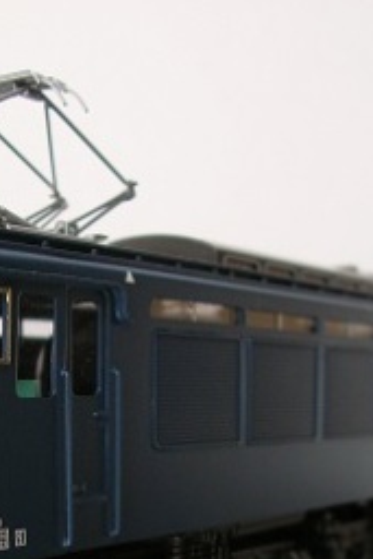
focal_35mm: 71
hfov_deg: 19.1
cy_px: 405
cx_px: 120
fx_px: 1102
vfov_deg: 28.1
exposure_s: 1/57
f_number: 2.8
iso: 50
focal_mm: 5.8
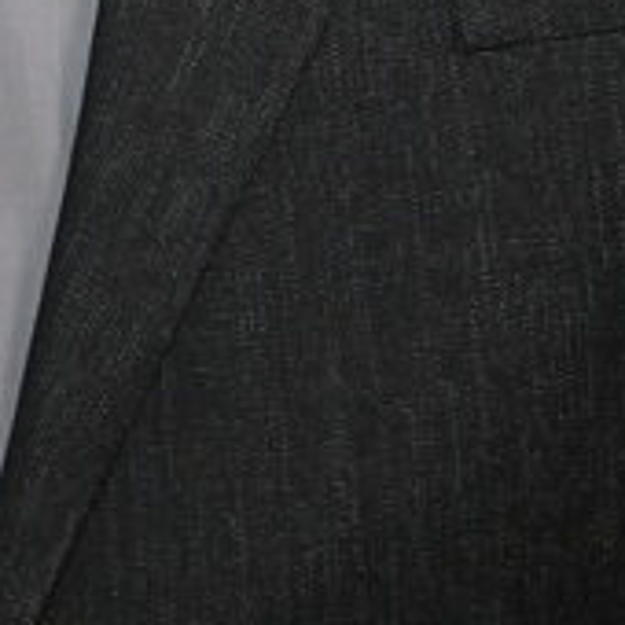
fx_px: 6475
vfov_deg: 5.3
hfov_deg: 5.5
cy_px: -897
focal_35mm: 317
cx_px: -316
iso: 500
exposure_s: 1/160
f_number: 6.3
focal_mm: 47
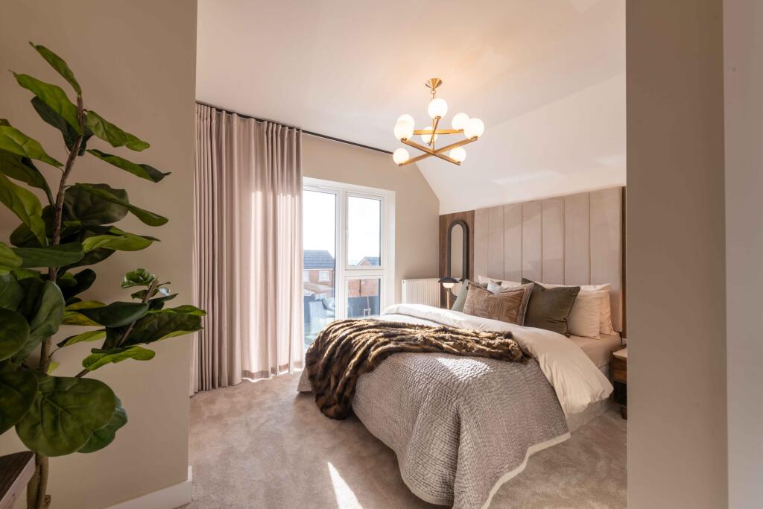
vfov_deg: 77.3
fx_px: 318
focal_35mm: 15
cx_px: 382
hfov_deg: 100.4
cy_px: 254
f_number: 11
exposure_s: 1/125
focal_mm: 15
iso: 64
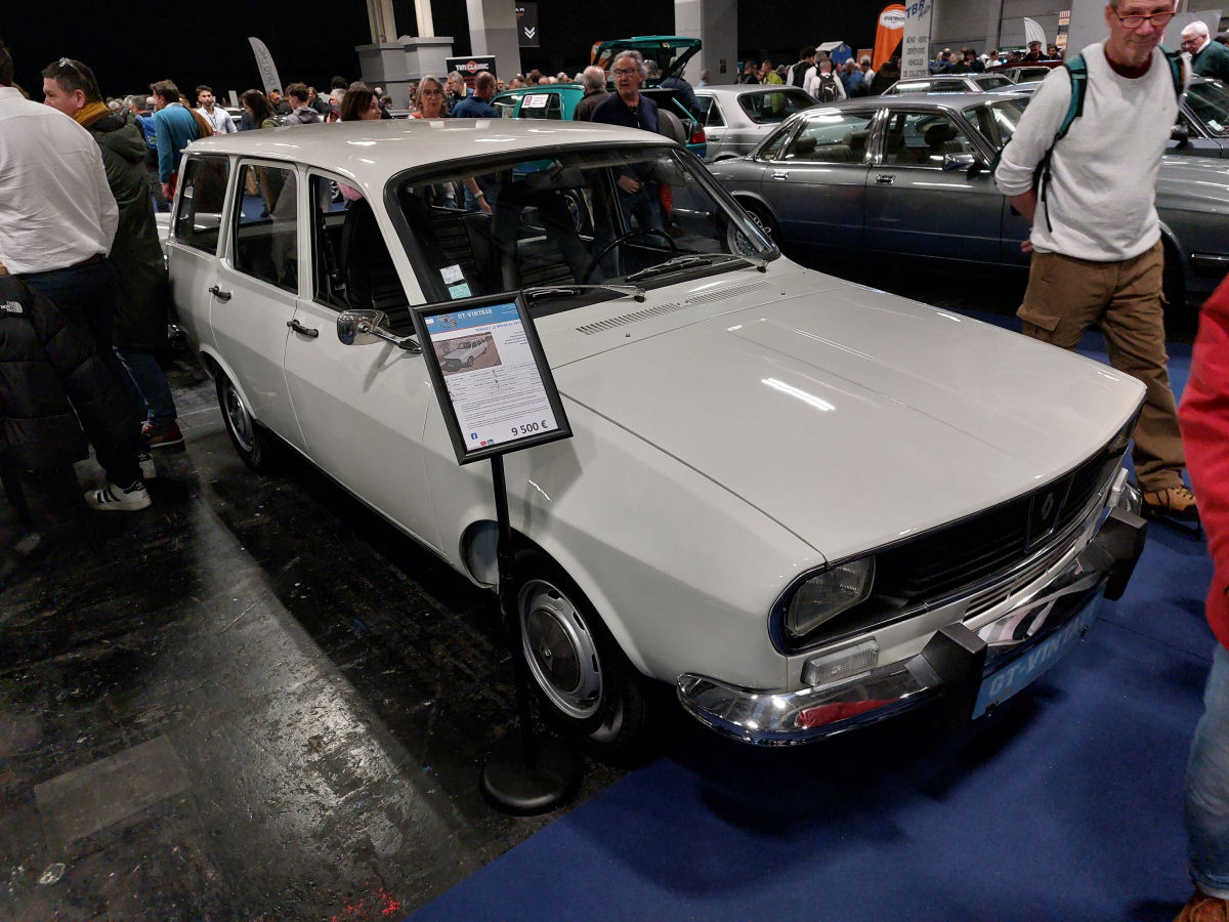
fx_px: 888
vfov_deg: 54.9
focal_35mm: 25
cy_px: 461
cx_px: 614
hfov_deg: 69.4
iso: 200
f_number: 1.8
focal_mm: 5.23
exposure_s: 1/50
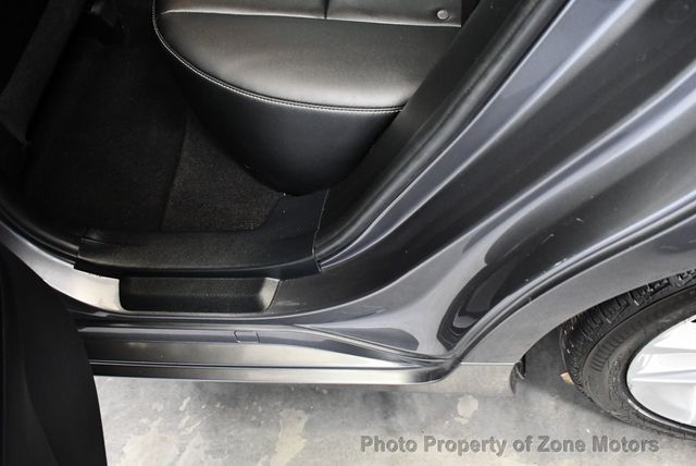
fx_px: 697
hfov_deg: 53.1
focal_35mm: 36
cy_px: 233
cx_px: 348
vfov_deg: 36.9
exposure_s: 1/80
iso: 3200
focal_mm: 18
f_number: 3.5
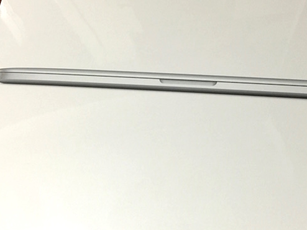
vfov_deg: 30.8
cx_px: 191
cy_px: 124
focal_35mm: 47
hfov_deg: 40.2
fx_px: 417
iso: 125
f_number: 2.2
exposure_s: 1/17
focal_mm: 4.15
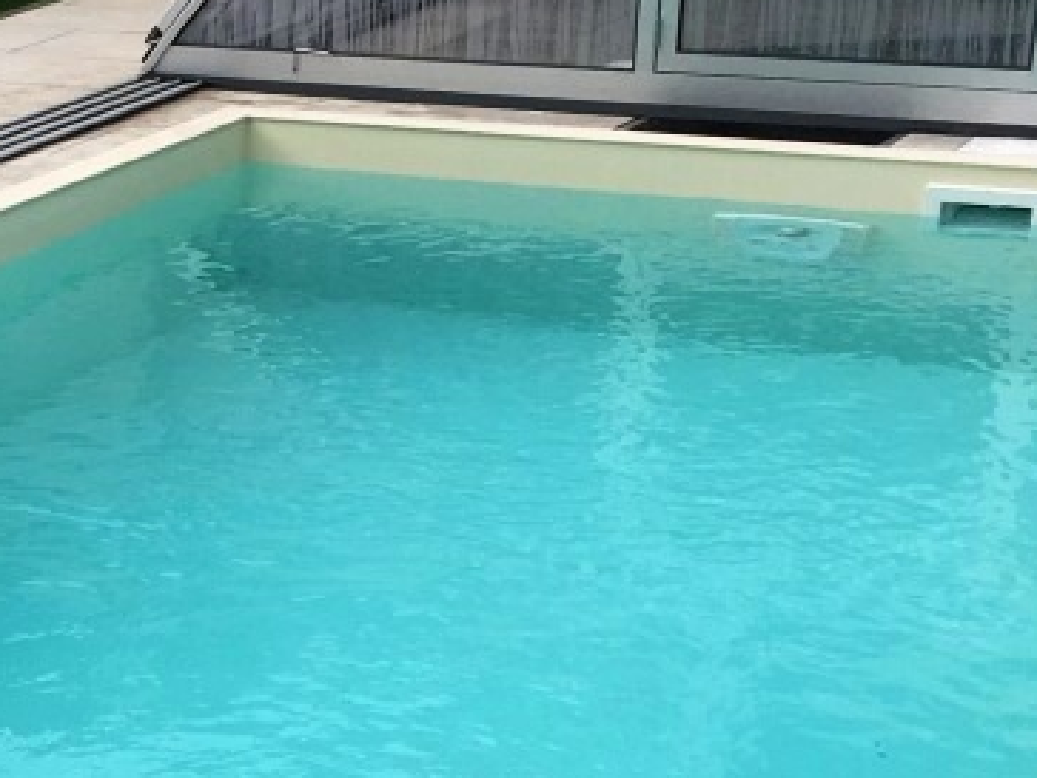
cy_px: 841
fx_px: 3056
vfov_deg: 14.2
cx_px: -108
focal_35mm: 102
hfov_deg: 18.5
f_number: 2.2
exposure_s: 1/746
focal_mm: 4.15
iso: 25
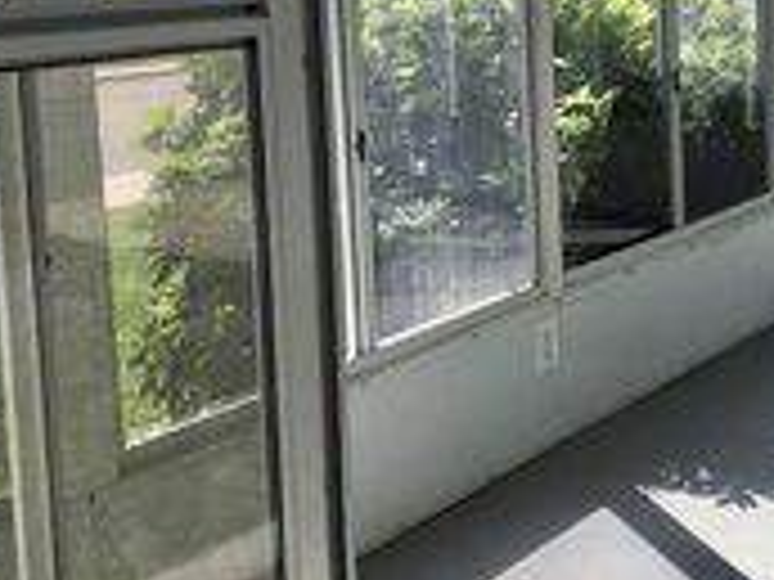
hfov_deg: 29.8
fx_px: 1409
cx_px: 648
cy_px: 106
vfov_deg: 22.9
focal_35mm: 63
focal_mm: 3.3
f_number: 2.4
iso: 25
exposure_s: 1/604
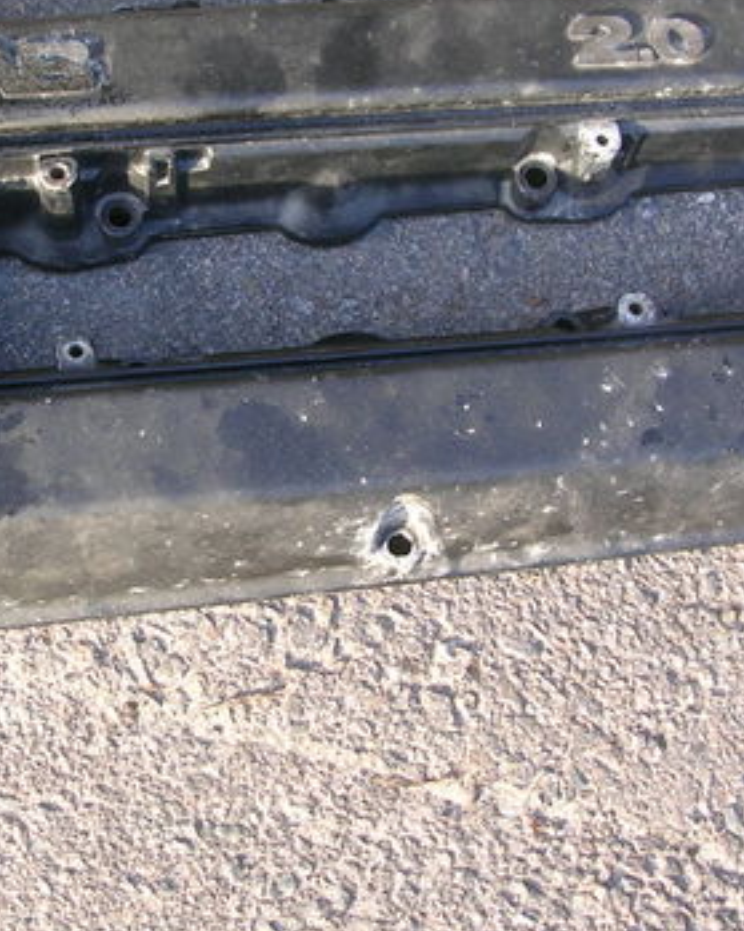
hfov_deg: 22.4
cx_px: 283
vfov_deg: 27.9
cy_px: 405
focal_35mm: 68
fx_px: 1872
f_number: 2.8
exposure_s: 1/74.4
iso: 50
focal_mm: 5.8
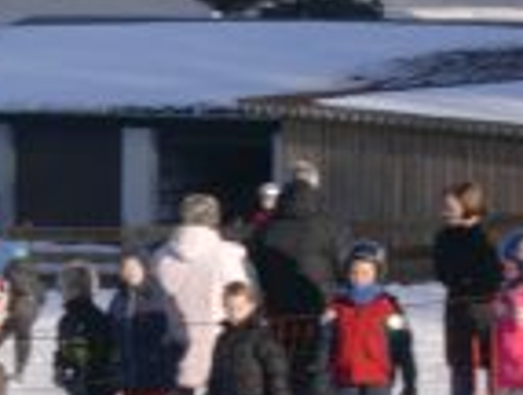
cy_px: 344
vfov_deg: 6.2
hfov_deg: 8.2
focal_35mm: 239
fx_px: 3620
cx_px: -95
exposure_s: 1/161
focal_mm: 13.1
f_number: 8.2
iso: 70
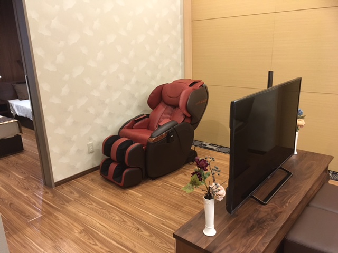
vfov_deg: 48.2
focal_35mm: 29
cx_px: 169
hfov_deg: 61.7
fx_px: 283
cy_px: 126
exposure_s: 1/30
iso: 160
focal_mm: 4.15
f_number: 2.2
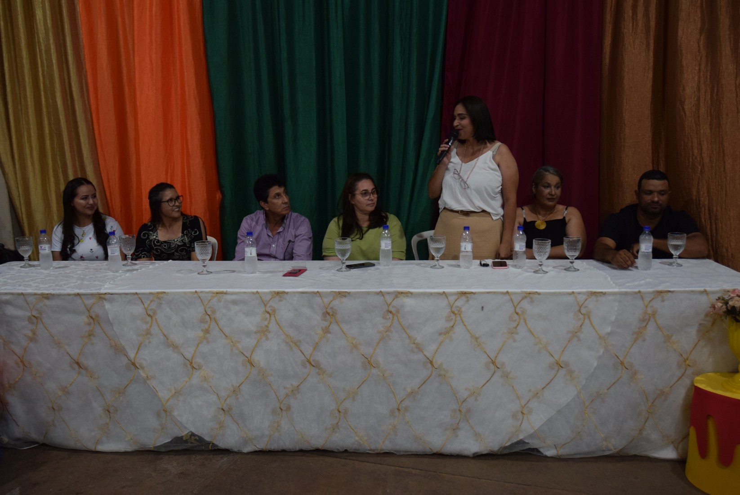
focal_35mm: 33
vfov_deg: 40.0
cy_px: 248
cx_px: 370
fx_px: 679
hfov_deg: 57.2
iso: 800
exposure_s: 1/60
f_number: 3.8
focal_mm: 22
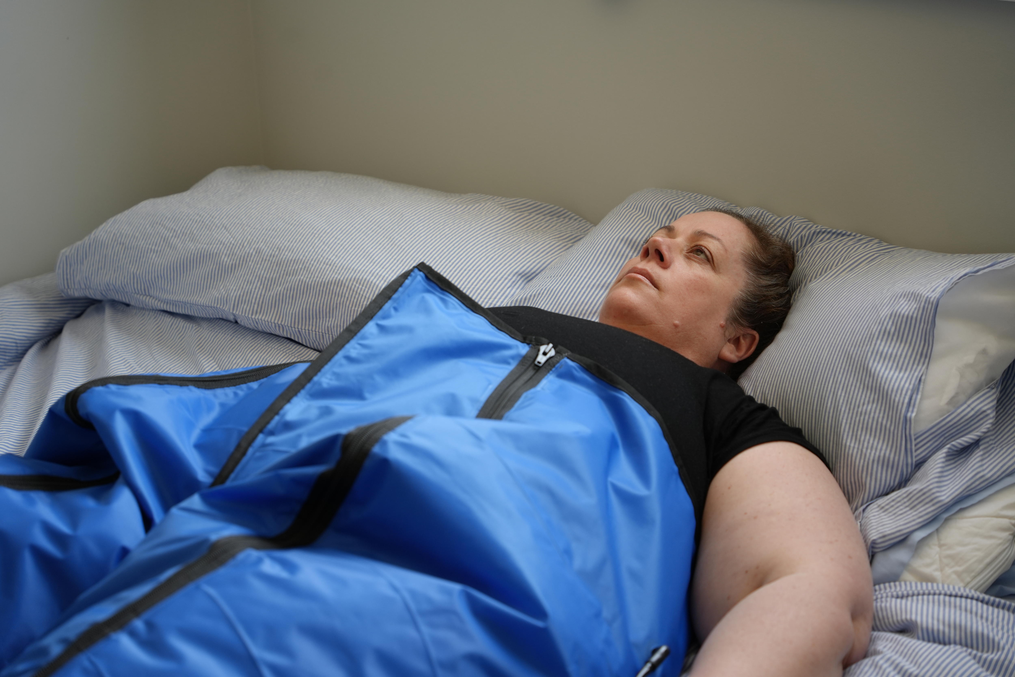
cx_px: 508
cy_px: 338
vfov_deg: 16.7
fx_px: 2312
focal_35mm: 82
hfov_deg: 24.8
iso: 400
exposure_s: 1/160
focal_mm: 82
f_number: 4.5
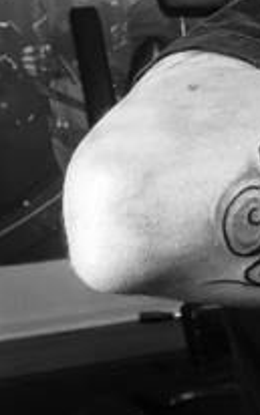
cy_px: 215
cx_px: 355
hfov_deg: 17.9
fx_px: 759
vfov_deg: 30.6
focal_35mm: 67
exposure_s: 1/30
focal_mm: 4.15
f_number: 2.2
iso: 80
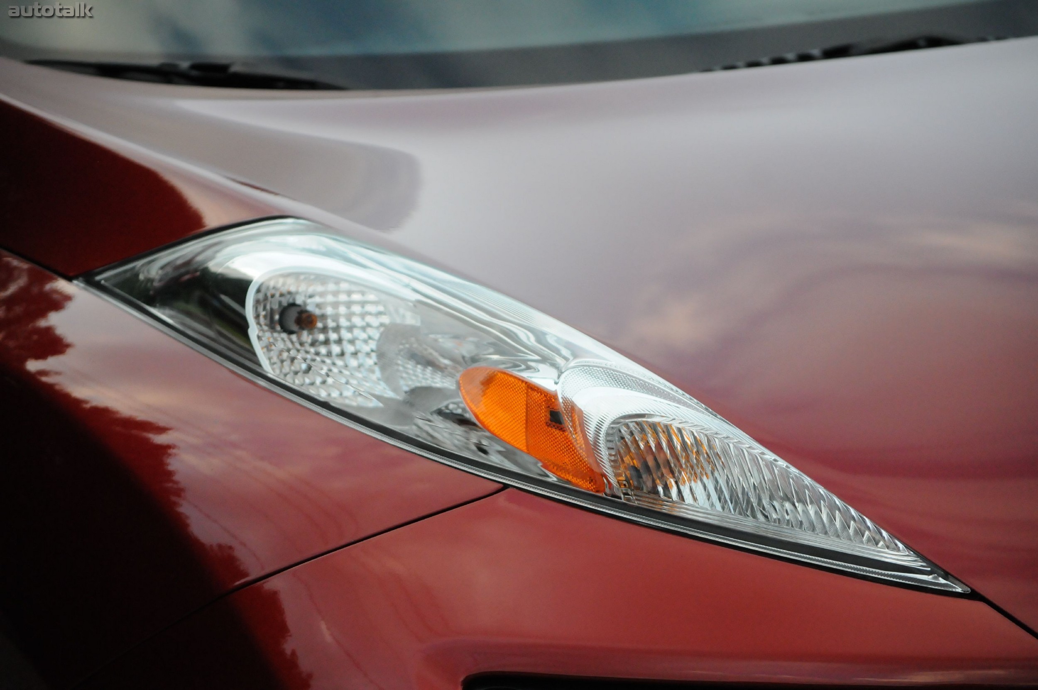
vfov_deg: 10.7
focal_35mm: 128
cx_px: 519
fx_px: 3672
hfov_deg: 16.1
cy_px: 345
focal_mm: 85
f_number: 5.6
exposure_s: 1/2000
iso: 2000
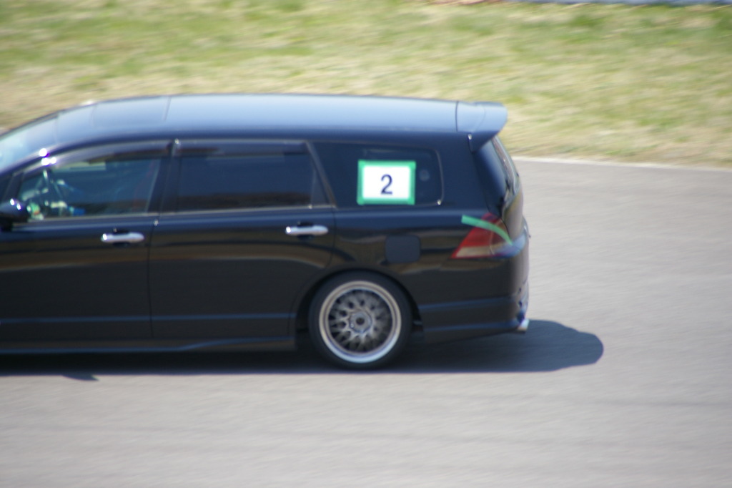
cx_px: 366
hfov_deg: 5.5
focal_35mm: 375
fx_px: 7622
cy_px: 244
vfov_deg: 3.7
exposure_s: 1/250
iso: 200
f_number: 6.3
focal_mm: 250
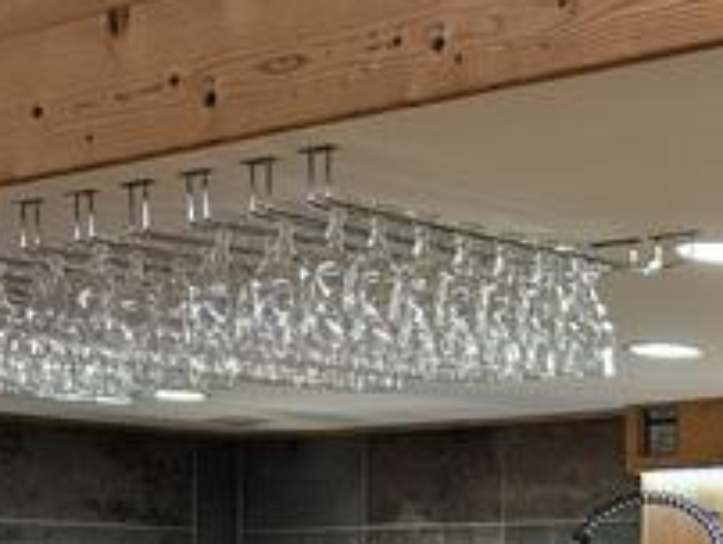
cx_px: 1156
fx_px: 1903
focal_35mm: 91
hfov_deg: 18.5
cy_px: 608
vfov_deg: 15.8
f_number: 1.8
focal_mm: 5.4
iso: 250
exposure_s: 1/100
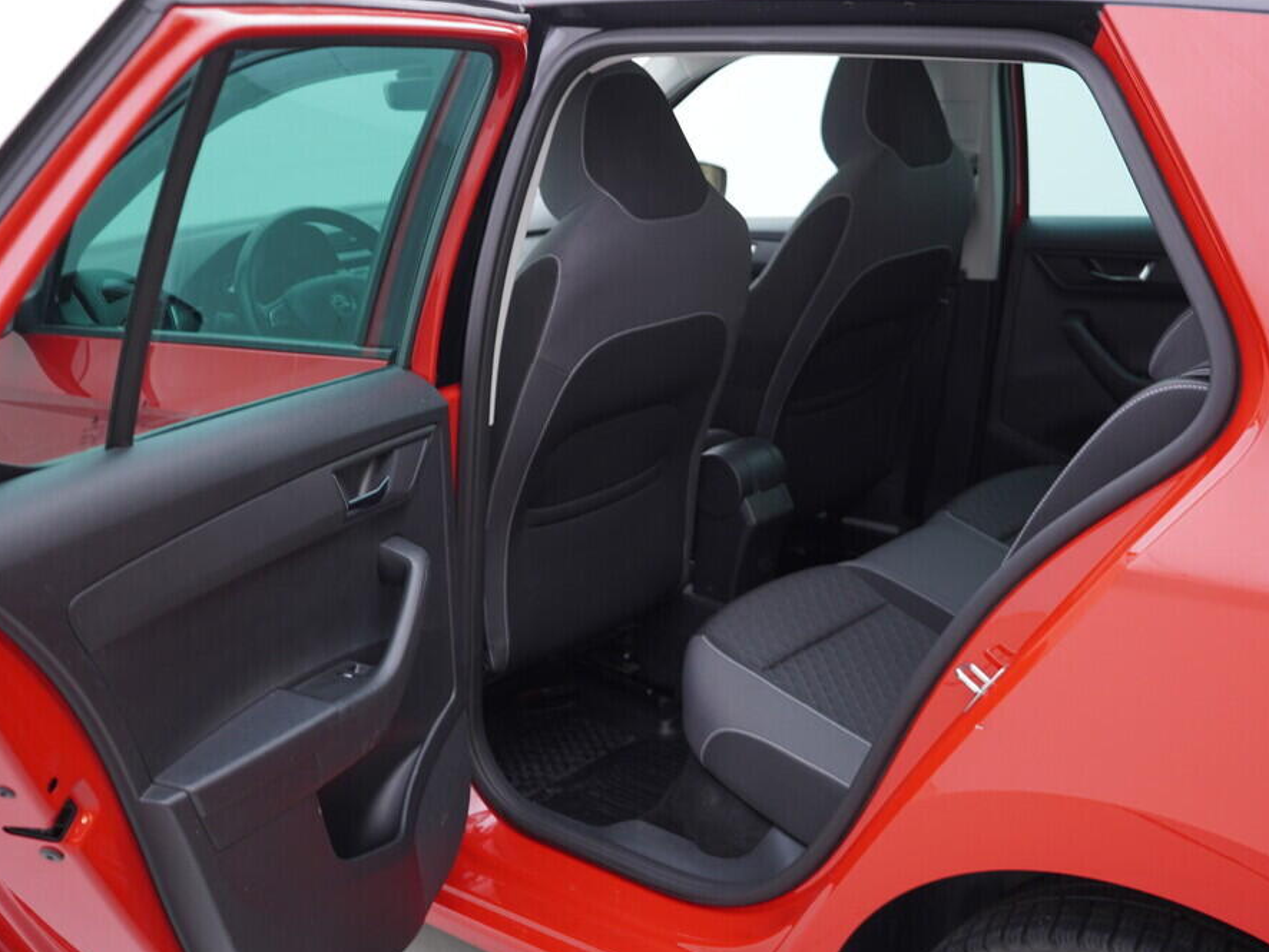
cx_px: 586
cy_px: 486
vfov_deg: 36.0
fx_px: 1467
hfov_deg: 46.7
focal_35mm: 40
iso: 125
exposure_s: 1/40
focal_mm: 24
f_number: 2.8
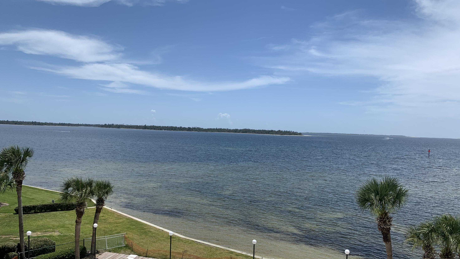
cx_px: 225
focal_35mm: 29
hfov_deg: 66.1
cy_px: 157
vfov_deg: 40.0
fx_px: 354
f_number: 1.8
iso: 25
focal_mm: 4.25
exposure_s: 1/4098
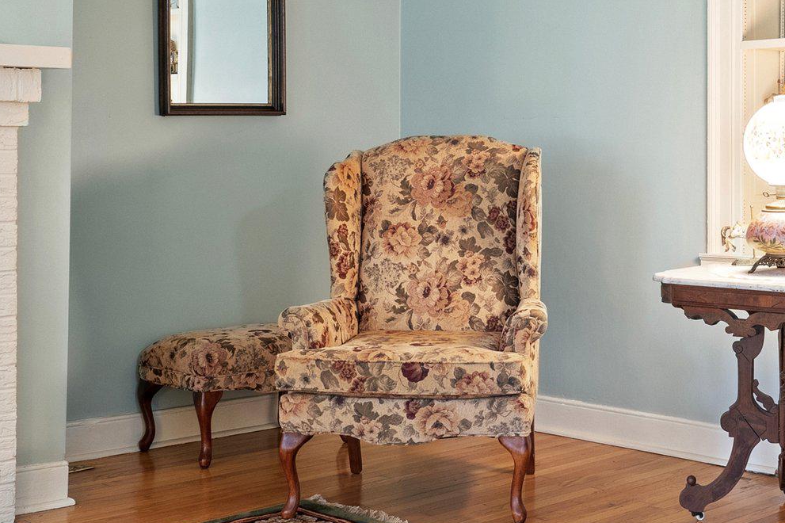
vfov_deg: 21.7
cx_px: 614
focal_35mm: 62
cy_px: 146
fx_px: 1351
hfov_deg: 31.6
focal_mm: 20
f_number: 8
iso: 800
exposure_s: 1.3
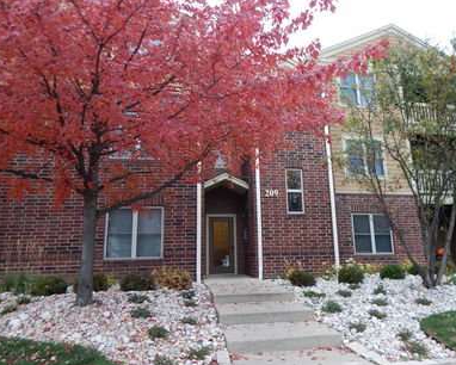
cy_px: 188
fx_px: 324
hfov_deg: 70.2
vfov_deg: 58.8
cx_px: 243
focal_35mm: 24
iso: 180
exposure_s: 1/30
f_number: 3
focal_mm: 4
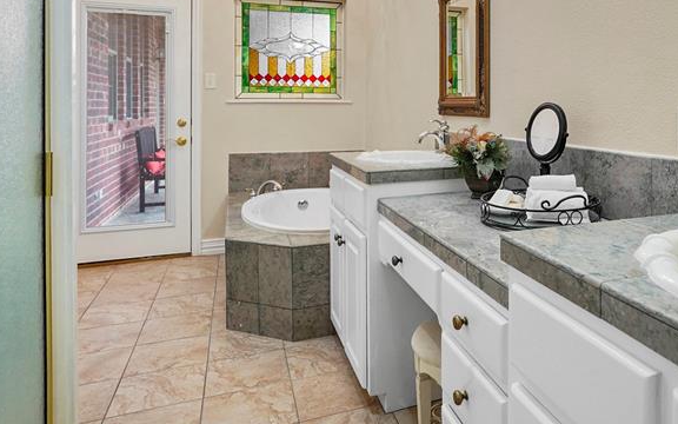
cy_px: 100
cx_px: 477
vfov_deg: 41.7
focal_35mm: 29
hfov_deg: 62.2
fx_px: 536
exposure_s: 1/80
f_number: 5.6
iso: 2000
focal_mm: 16
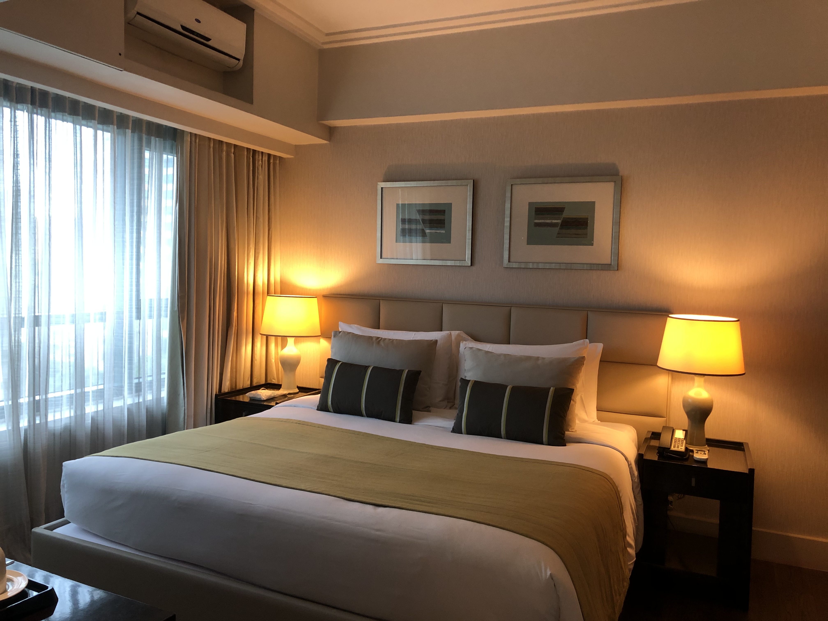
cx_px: 414
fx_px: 670
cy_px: 310
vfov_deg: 49.7
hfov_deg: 63.4
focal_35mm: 28
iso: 50
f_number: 1.8
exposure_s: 1/15
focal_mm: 3.99
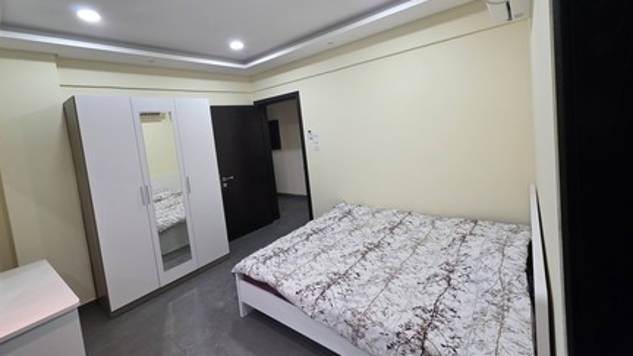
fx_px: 252
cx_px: 303
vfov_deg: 70.0
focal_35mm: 15
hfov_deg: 102.9
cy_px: 149
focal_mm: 2.2
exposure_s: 1/100
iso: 320
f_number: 1.9
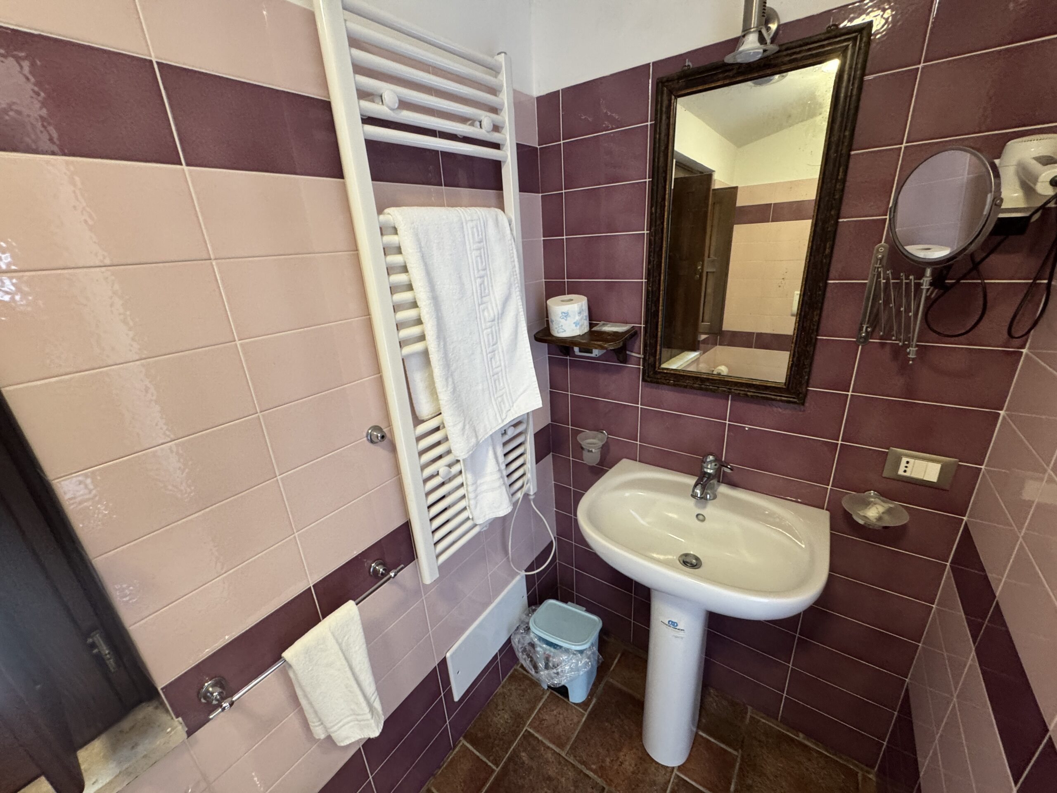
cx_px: 528
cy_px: 396
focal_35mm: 14
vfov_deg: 85.7
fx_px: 427
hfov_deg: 102.1
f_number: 2.2
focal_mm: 2.22
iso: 250
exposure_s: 1/50
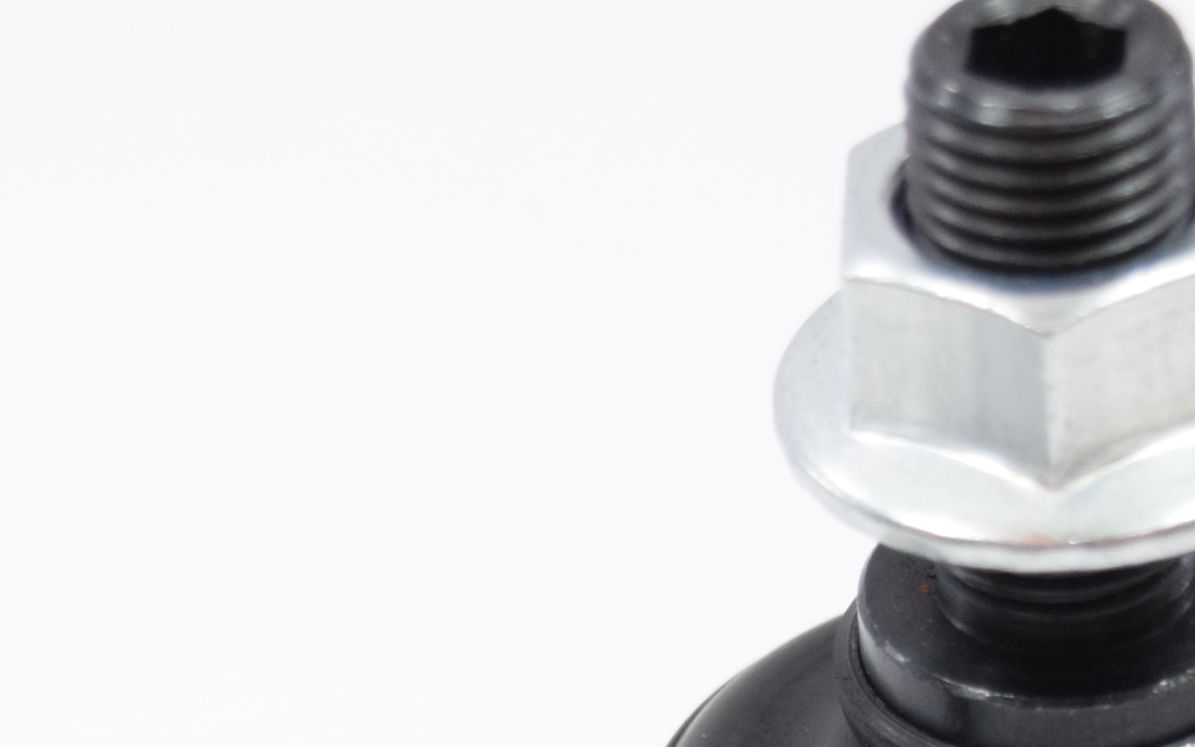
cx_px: 381
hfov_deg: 10.3
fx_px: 6643
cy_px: 1120
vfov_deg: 6.4
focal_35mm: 204
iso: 500
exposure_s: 1/160
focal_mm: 34
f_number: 4.5
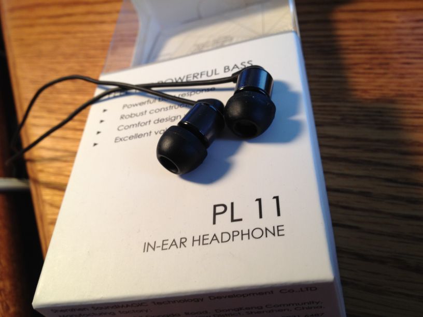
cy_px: 158
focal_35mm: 35
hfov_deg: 52.6
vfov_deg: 40.7
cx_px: 212
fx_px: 428
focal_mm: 4.28
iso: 64
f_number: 2.4
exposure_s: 1/20
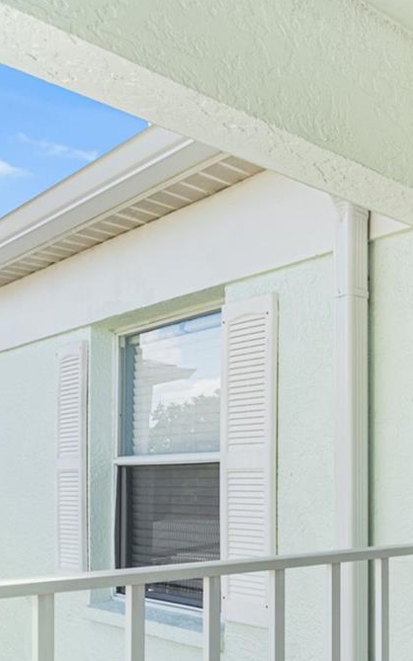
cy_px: 472
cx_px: 639
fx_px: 702
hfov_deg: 24.4
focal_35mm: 39
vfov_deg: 48.9
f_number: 9
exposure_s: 1/15
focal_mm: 16
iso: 100
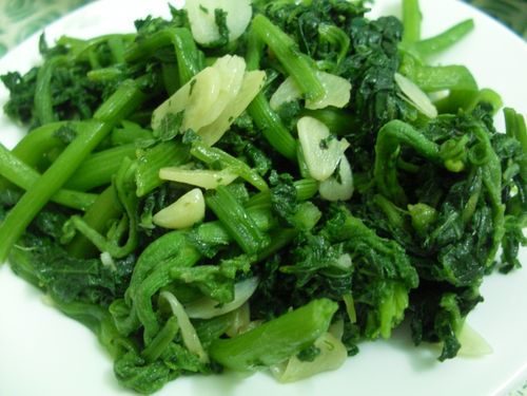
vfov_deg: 37.7
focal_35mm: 38
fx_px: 579
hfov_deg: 49.0
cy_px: 198
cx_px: 264
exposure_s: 1/4
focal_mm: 6.3
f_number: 2.8
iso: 400
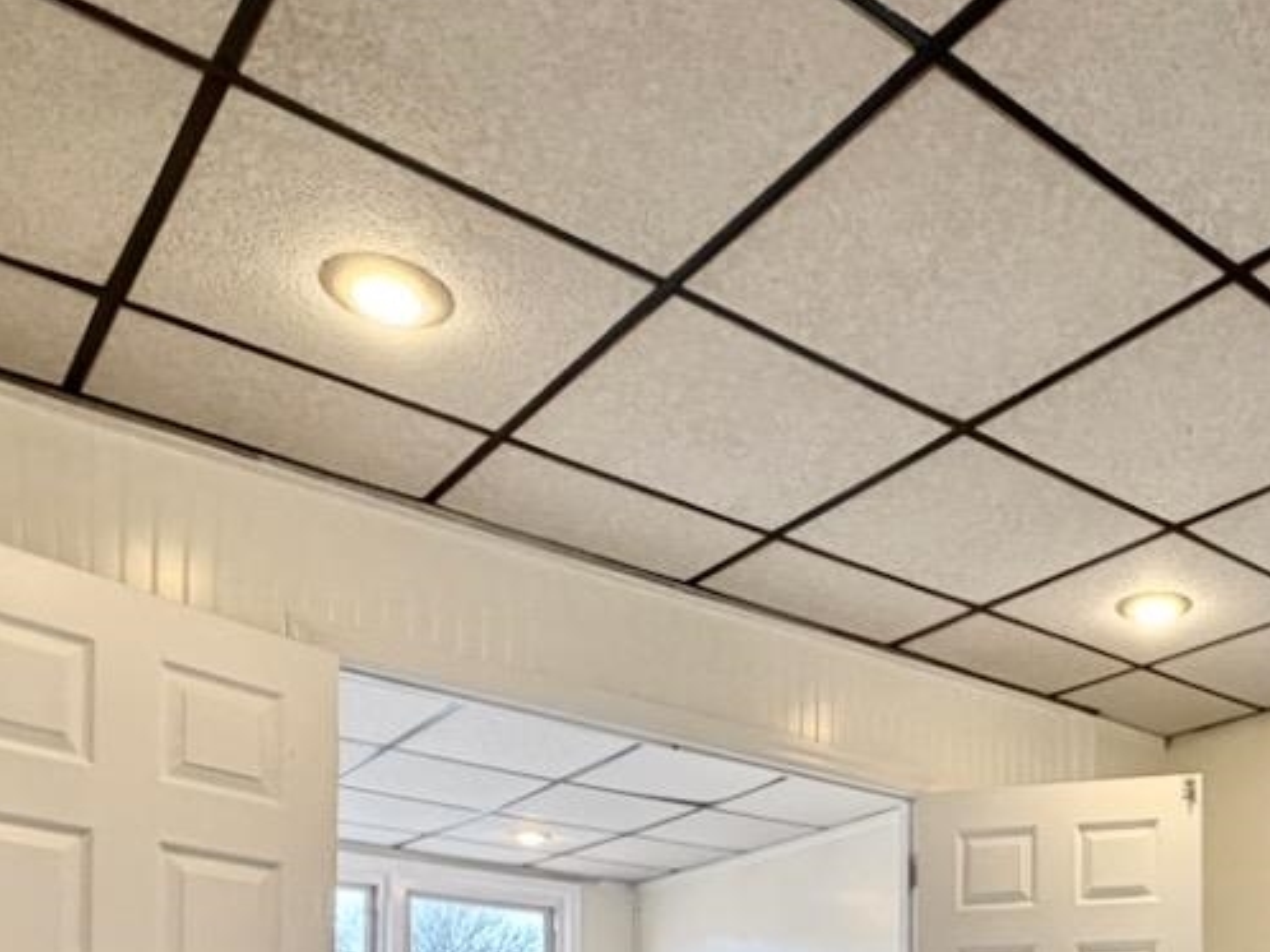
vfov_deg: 31.4
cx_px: 1012
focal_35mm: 36
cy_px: 1212
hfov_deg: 48.5
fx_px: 1320
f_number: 2.2
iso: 200
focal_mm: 2.22
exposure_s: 1/120
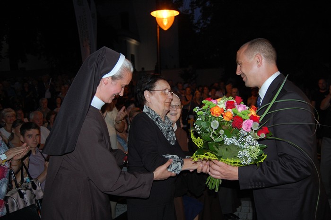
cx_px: 166
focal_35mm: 33
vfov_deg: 39.9
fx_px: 303
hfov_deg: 57.3
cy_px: 110
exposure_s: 1/60
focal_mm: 22
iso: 400
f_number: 3.8
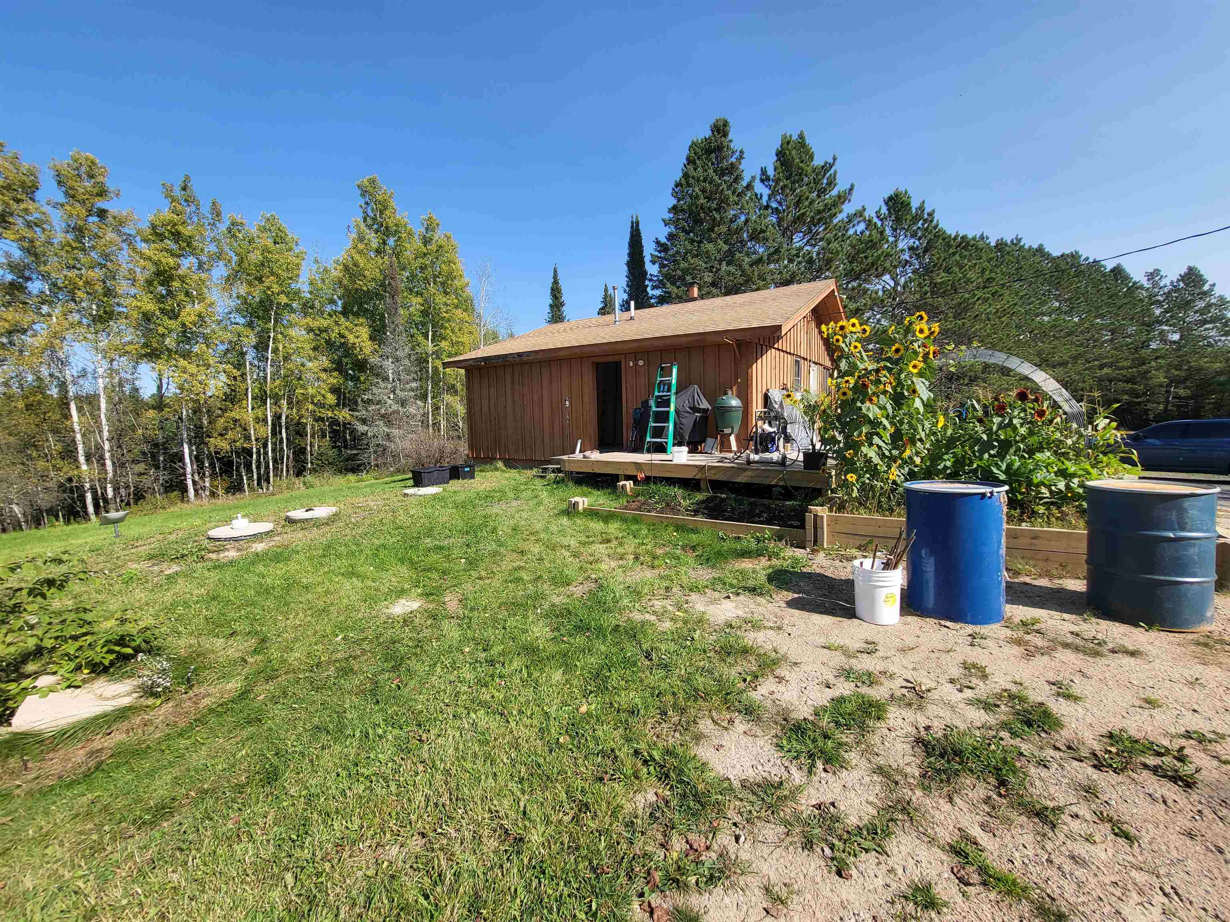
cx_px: 615
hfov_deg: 106.2
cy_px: 461
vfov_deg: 89.9
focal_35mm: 13
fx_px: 462
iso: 32
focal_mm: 1.74
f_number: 2.2
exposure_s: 1/816
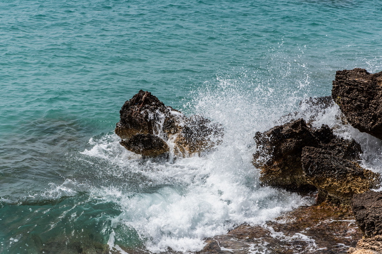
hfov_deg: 21.7
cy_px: 134
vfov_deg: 14.5
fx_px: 997
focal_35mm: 94
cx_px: 181
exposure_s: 1/400
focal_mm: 75
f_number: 10
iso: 200
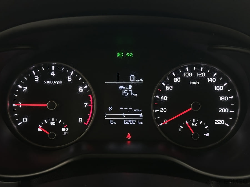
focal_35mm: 48
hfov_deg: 39.7
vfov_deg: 30.3
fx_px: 347
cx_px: 125
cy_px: 94
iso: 250
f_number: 1.78
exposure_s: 1/50
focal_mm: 6.86
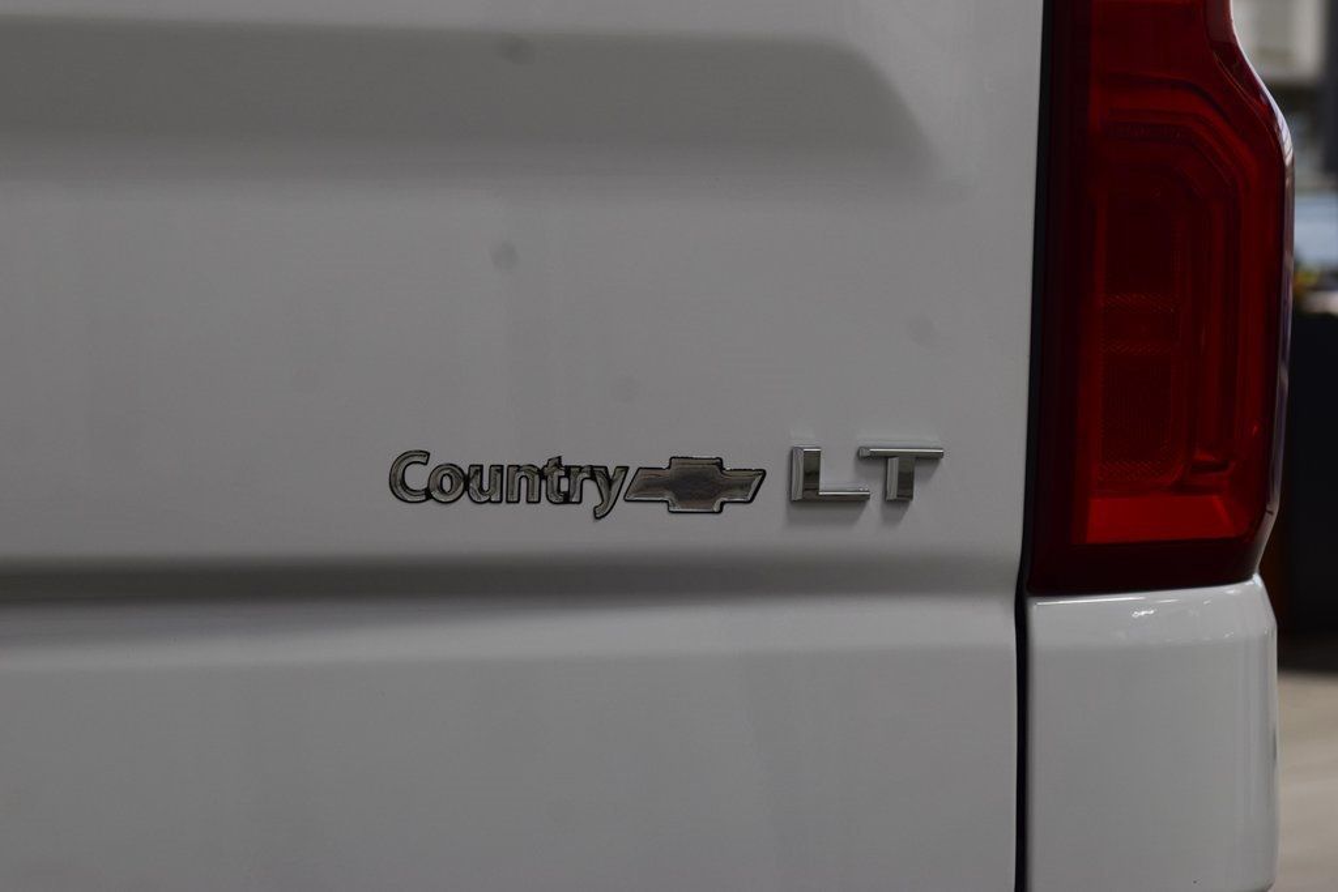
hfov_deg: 19.5
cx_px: 669
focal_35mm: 105
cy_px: 446
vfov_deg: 13.0
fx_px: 3903
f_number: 7.1
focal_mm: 70
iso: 560
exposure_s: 1/30
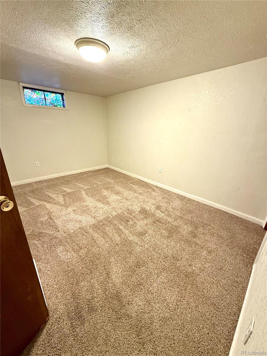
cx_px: 134
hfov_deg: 85.7
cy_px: 178
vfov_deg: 102.1
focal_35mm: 14
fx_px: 144
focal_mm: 2.22
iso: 250
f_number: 2.2
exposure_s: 1/60
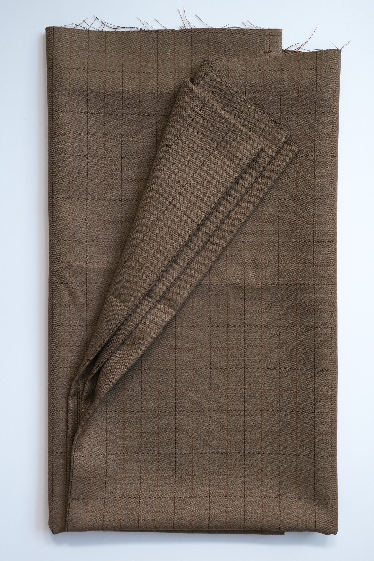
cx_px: 187
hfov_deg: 33.4
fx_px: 623
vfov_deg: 48.5
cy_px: 280
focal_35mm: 40
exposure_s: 1/2
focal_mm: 26.5
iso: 80
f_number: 9
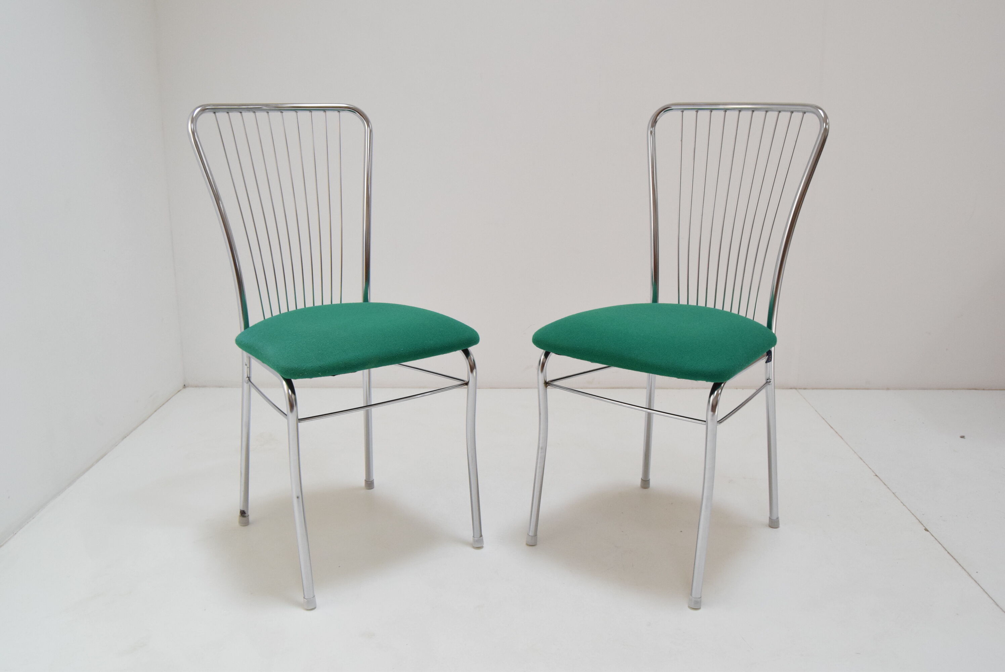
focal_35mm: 33
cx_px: 502
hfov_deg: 57.2
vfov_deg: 40.0
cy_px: 336
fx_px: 922
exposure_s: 1/250
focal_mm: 22
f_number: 8
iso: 1600
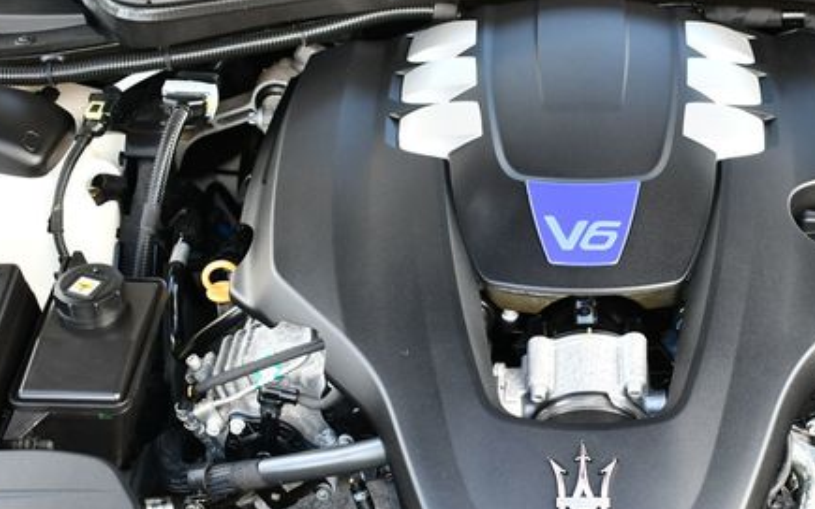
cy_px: 281
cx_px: 541
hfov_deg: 29.6
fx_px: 1533
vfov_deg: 18.9
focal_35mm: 69
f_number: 3.8
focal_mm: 23
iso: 560
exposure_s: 1/250
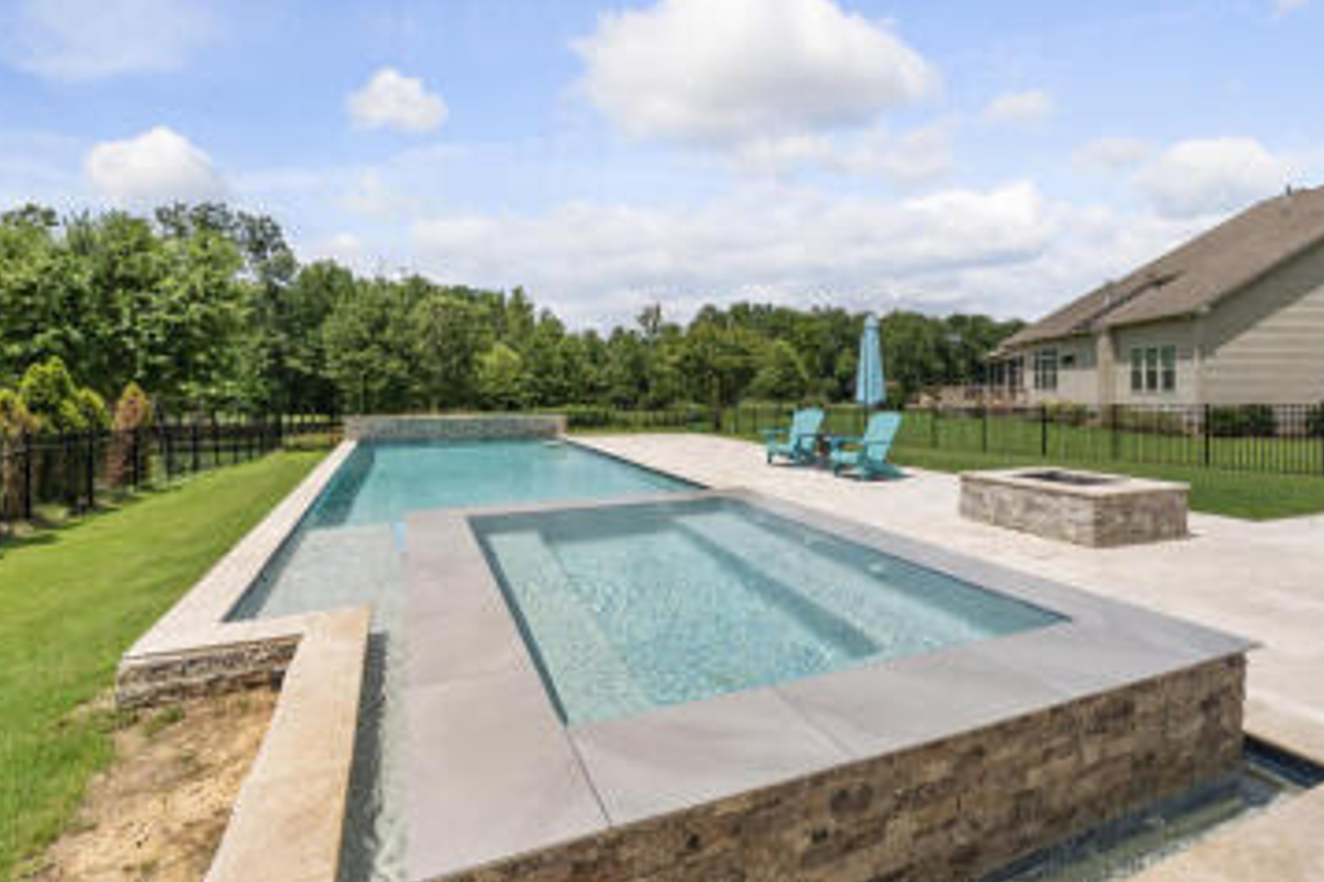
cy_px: 369
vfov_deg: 73.2
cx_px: 649
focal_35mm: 16
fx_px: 588
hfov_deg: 96.7
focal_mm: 12
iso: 80
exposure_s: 1/640
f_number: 7.1
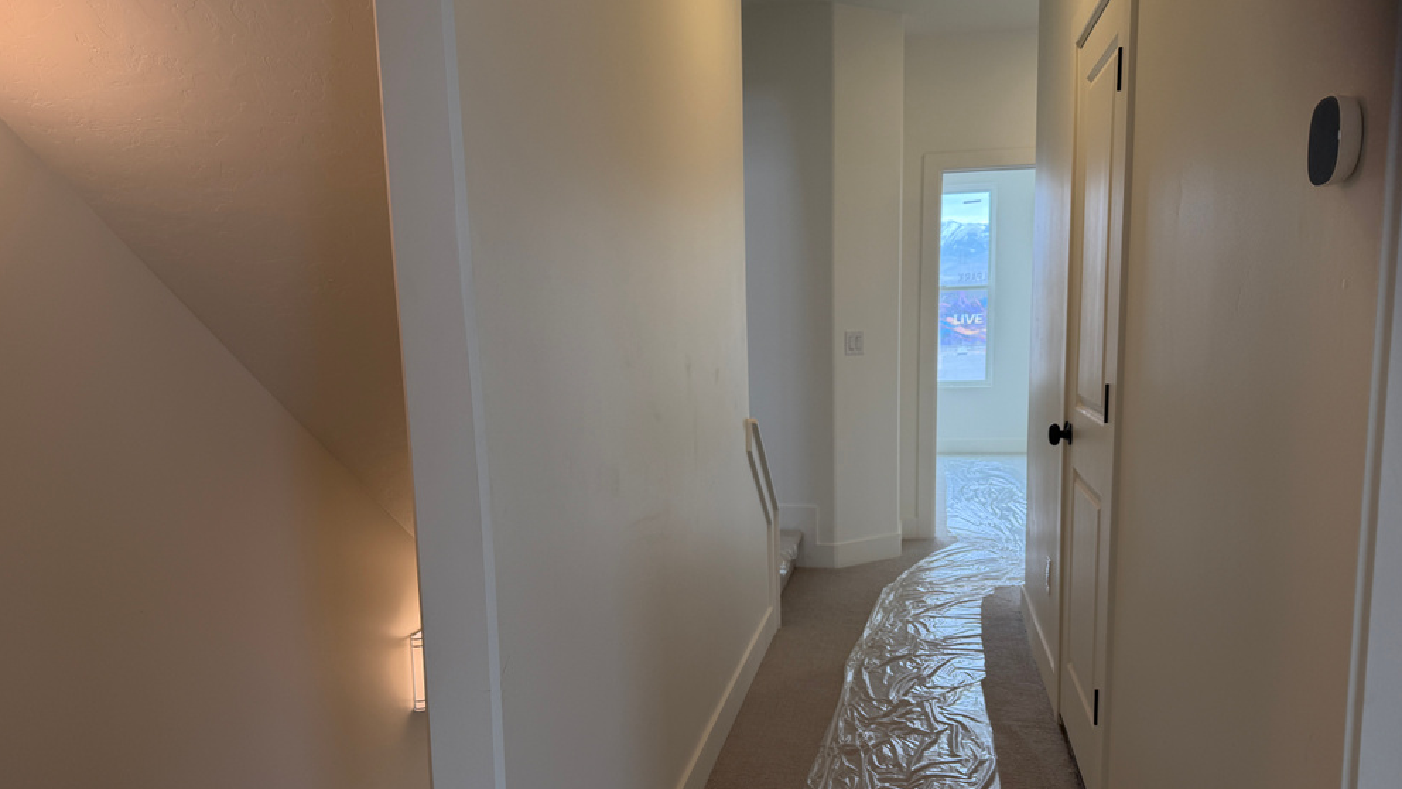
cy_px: 475
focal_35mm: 27
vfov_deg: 42.7
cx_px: 708
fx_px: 1004
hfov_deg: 69.9
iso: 80
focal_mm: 6.76
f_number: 1.78
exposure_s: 1/178
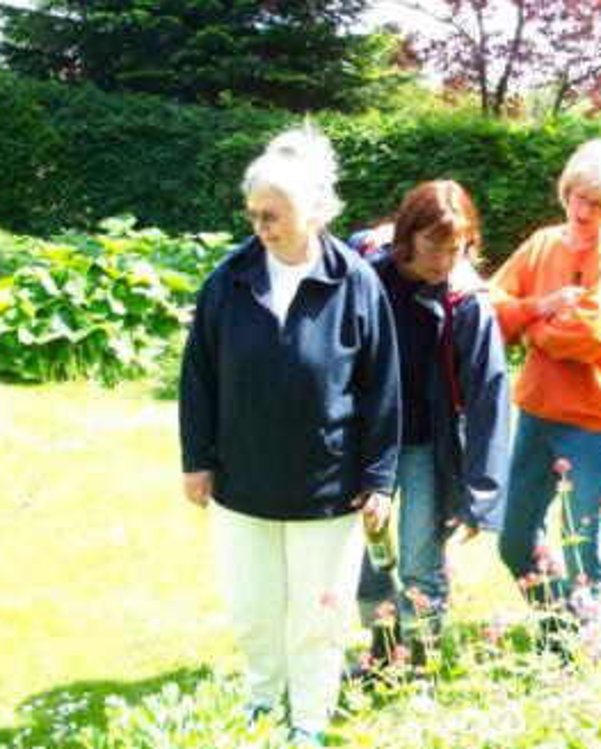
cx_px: 439
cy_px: 378
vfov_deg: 37.3
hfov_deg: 29.9
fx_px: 1110
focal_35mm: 50
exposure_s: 1/180
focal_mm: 7.5
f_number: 2.8
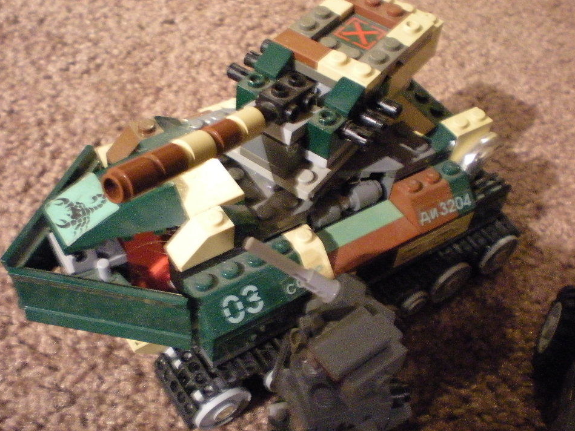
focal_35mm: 41
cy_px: 210
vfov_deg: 35.1
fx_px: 681
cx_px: 295
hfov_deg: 45.8
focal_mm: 6.3
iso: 800
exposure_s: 1/6.4
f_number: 3.1
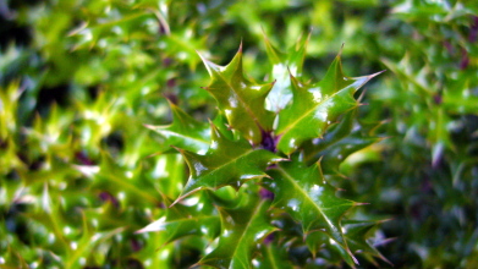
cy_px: 134
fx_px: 494
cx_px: 242
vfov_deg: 30.4
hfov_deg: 51.6
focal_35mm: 39
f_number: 2.8
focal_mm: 5.8
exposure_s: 1/80
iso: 80
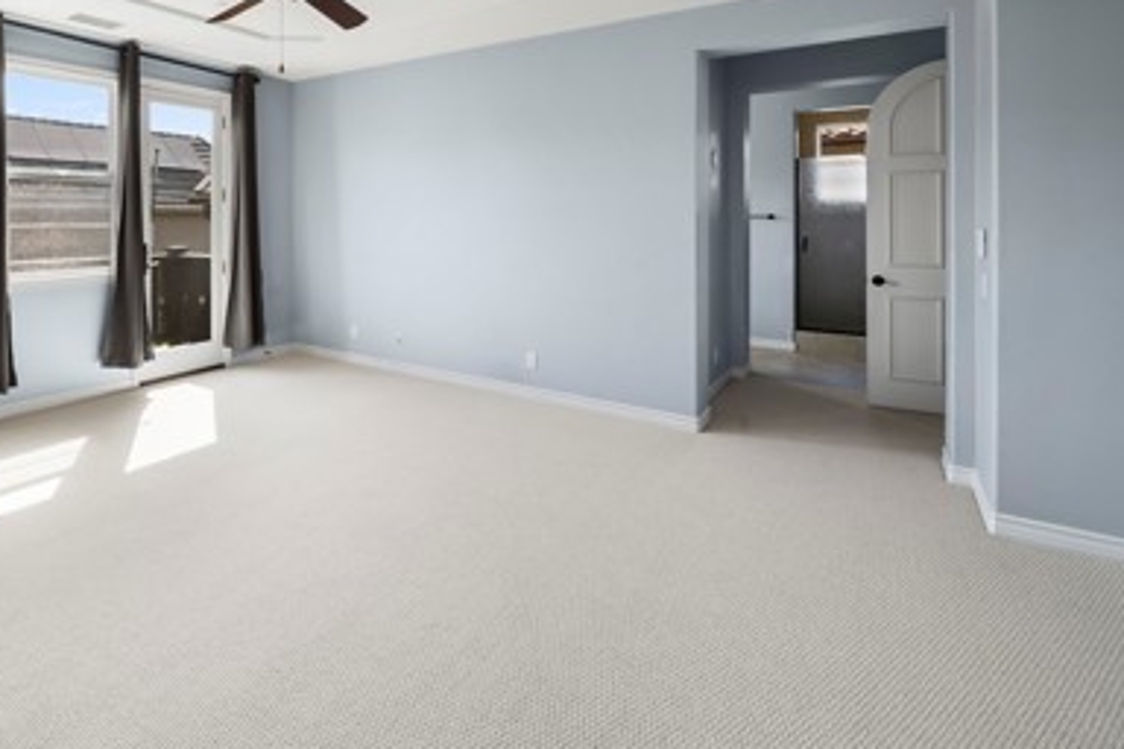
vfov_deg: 59.6
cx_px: 331
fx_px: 624
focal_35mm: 20
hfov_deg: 79.7
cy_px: 215
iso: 640
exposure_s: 1/15
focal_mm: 12
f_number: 11
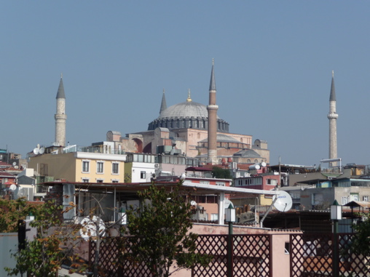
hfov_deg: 17.6
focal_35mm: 112
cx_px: 185
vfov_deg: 13.2
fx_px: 1197
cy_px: 138
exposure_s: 1/1000
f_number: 4.7
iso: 100
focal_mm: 19.1
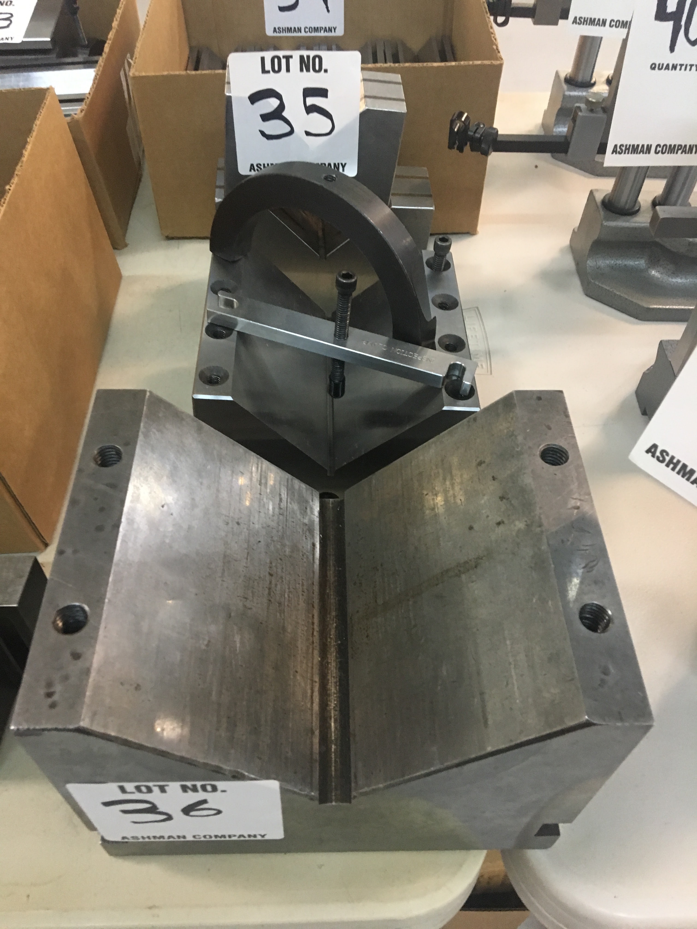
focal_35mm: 29
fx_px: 779
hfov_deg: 48.2
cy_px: 464
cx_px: 348
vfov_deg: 61.7
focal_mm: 4.15
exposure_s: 1/30
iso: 160
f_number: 2.2
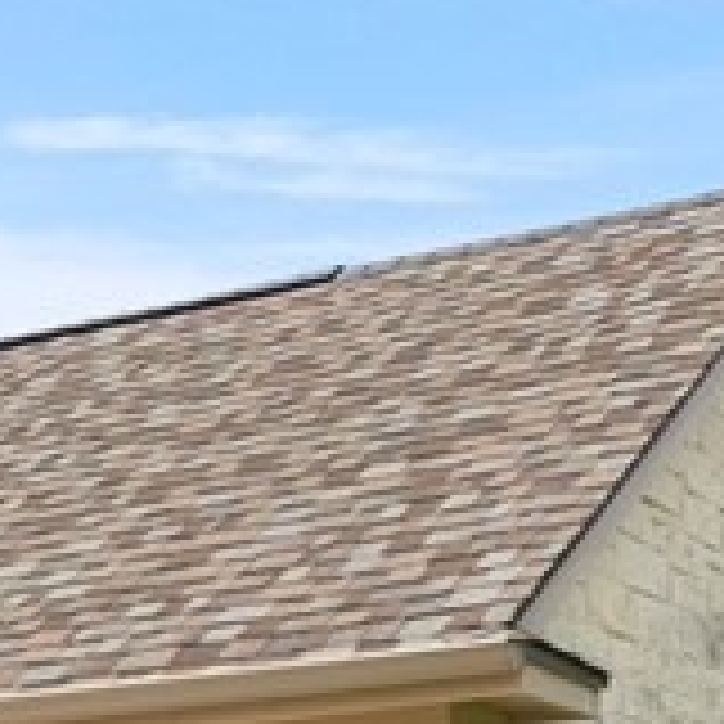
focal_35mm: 115
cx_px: 36
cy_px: 1093
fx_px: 2721
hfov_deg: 14.9
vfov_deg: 14.2
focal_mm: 20
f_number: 8
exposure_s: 1/125
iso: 100
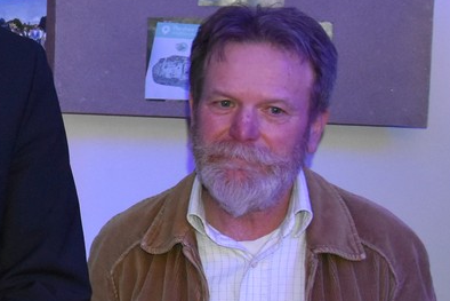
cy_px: 122
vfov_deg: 6.5
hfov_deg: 9.5
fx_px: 2664
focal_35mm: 213
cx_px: -154
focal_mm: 35
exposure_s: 1/60
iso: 2200
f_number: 4.5
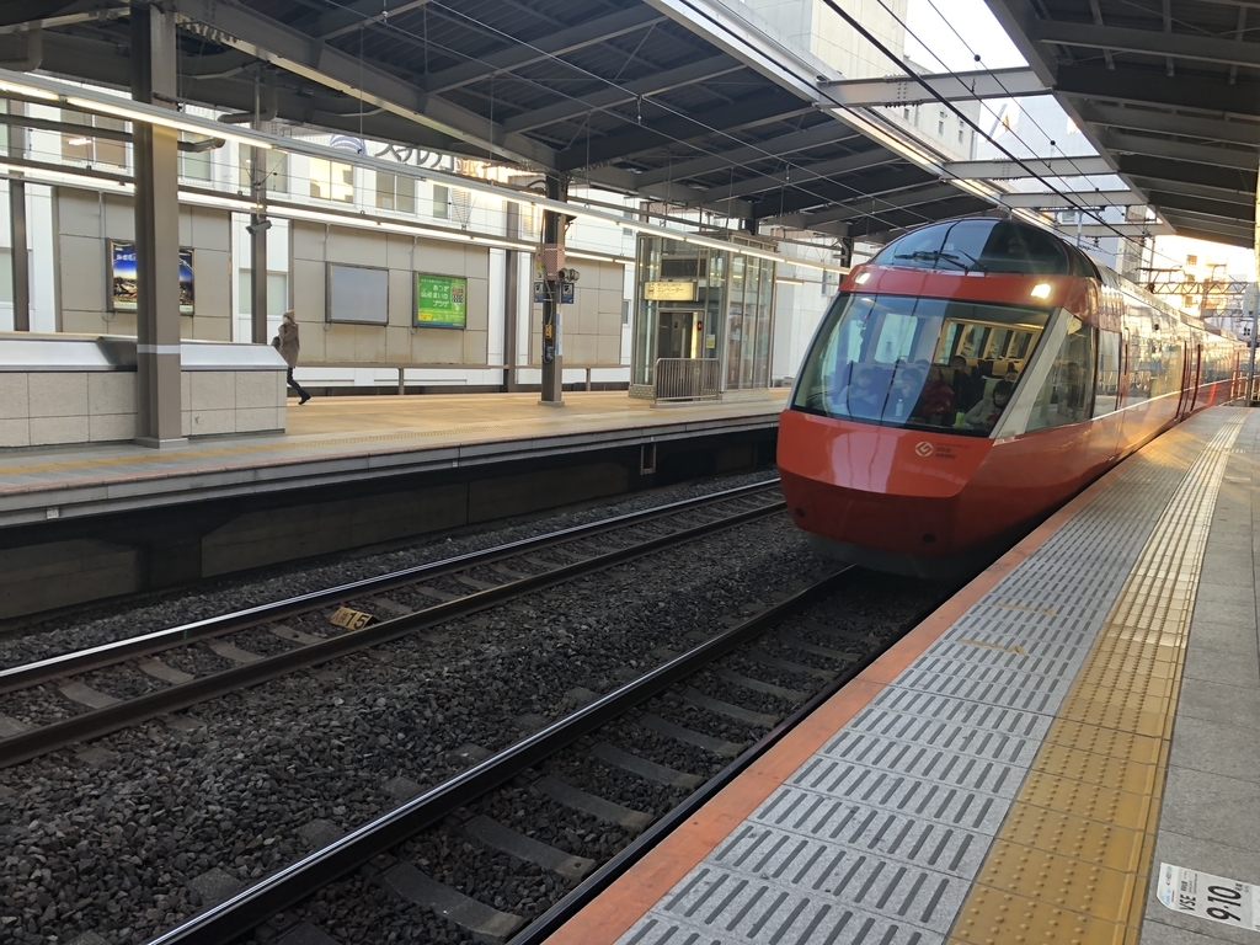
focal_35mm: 29
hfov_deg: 61.7
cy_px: 472
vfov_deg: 48.2
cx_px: 630
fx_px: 1056
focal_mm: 3.99
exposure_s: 1/100
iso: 64
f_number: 1.8
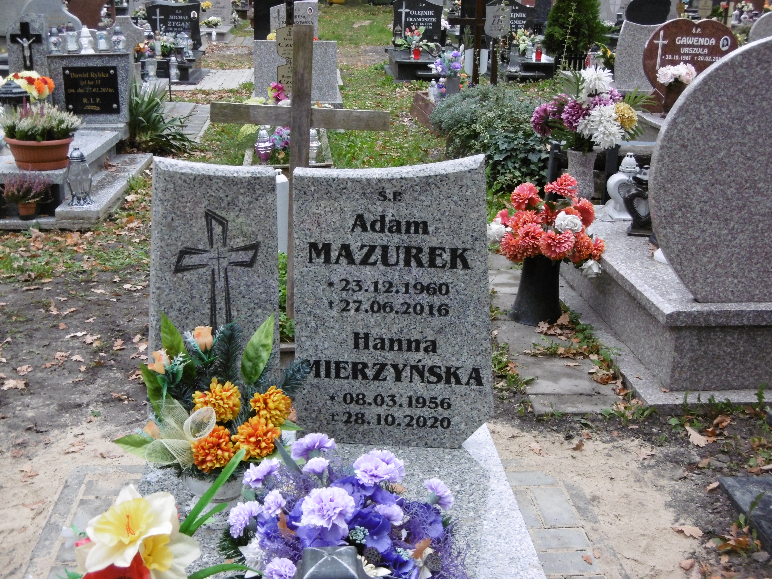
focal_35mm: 43
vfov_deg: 33.6
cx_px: 386
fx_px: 959
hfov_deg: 43.9
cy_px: 290
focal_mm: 7.7
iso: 200
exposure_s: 1/60
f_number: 3.8
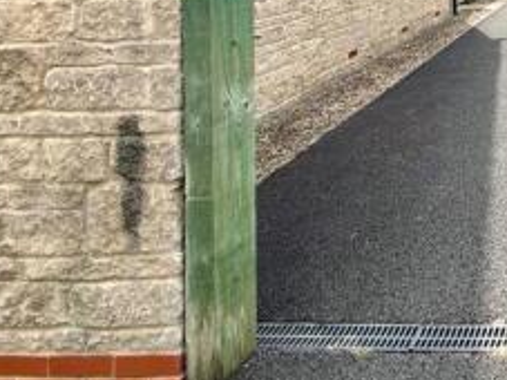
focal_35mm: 36
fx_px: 527
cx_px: 624
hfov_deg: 37.3
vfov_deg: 32.4
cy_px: -82
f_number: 2.2
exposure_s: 1/1145
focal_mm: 2.22
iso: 64
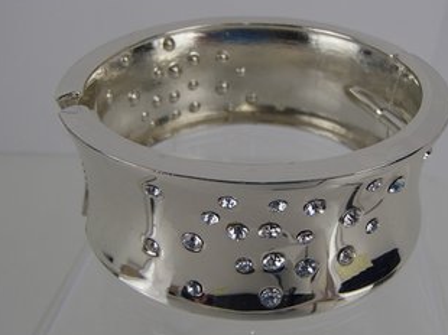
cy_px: 171
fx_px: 530
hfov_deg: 45.8
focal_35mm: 41
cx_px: 239
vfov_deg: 35.1
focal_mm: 6.64
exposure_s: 1/160
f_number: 4.7
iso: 200
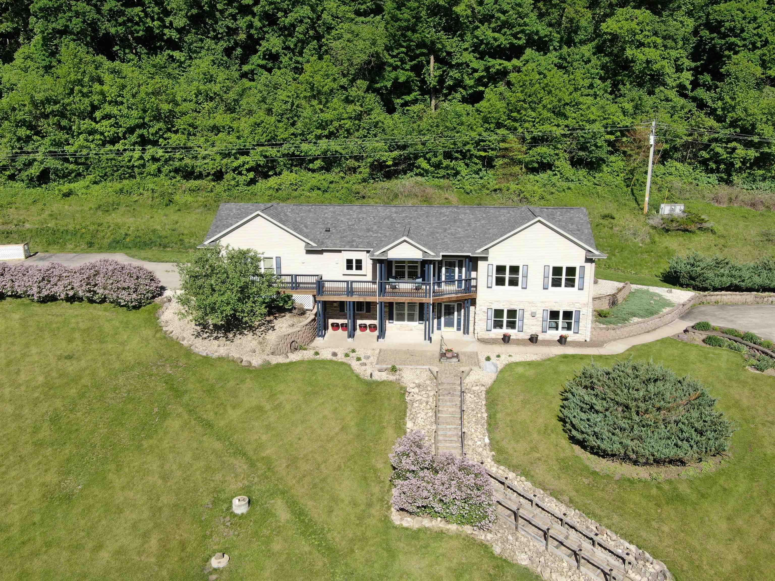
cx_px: 388
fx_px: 716
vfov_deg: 44.2
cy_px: 290
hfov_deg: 56.8
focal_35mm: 32
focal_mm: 5.45
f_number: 3.1
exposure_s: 1/160
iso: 100
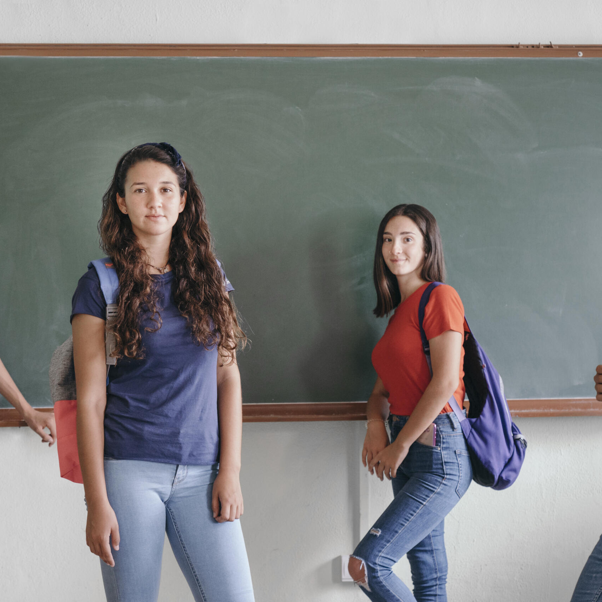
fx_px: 1515
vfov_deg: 22.5
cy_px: 301
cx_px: 272
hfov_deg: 22.5
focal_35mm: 77
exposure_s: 1/250
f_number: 2.8
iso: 640
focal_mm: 60
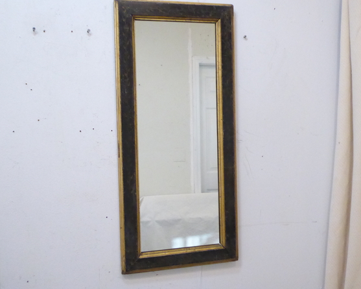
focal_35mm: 41
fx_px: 438
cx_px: 176
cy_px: 144
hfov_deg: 44.8
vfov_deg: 36.5
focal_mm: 6.7
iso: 1600
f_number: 3.7
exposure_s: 1/100
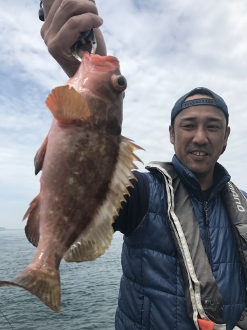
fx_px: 267
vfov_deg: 63.5
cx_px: 124
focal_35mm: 28
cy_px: 165
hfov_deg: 49.7
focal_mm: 3.99
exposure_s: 1/3195
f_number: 1.8
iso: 20
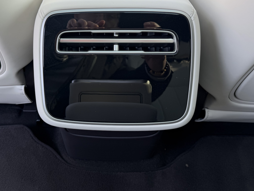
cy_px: 68
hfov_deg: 53.5
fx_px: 249
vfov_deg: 41.4
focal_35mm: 34
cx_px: 98
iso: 64
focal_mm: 6.76
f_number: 1.78
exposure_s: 1/137
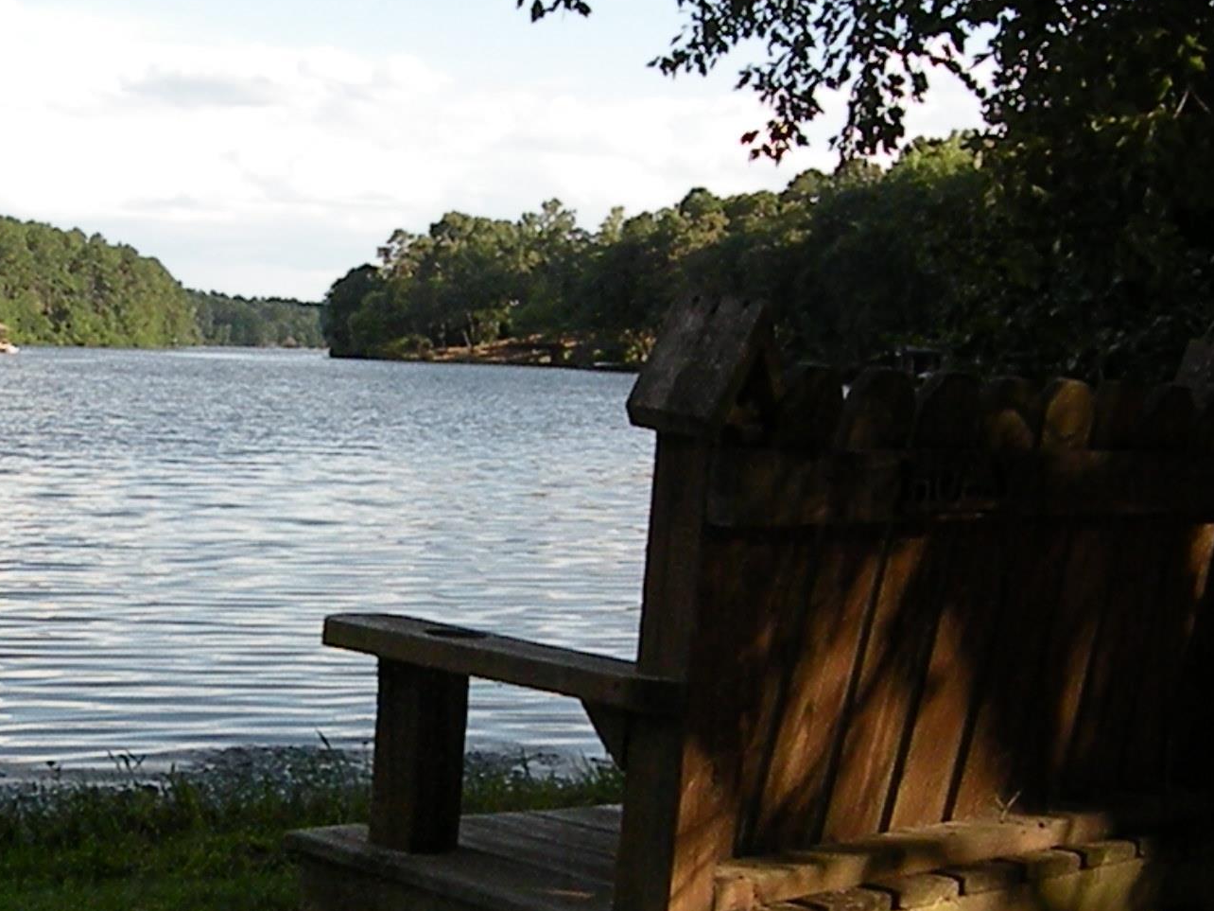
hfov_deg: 28.8
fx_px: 2350
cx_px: 432
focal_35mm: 67
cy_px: 561
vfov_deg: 21.9
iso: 640
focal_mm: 7.4
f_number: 4.5
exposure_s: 1/1700
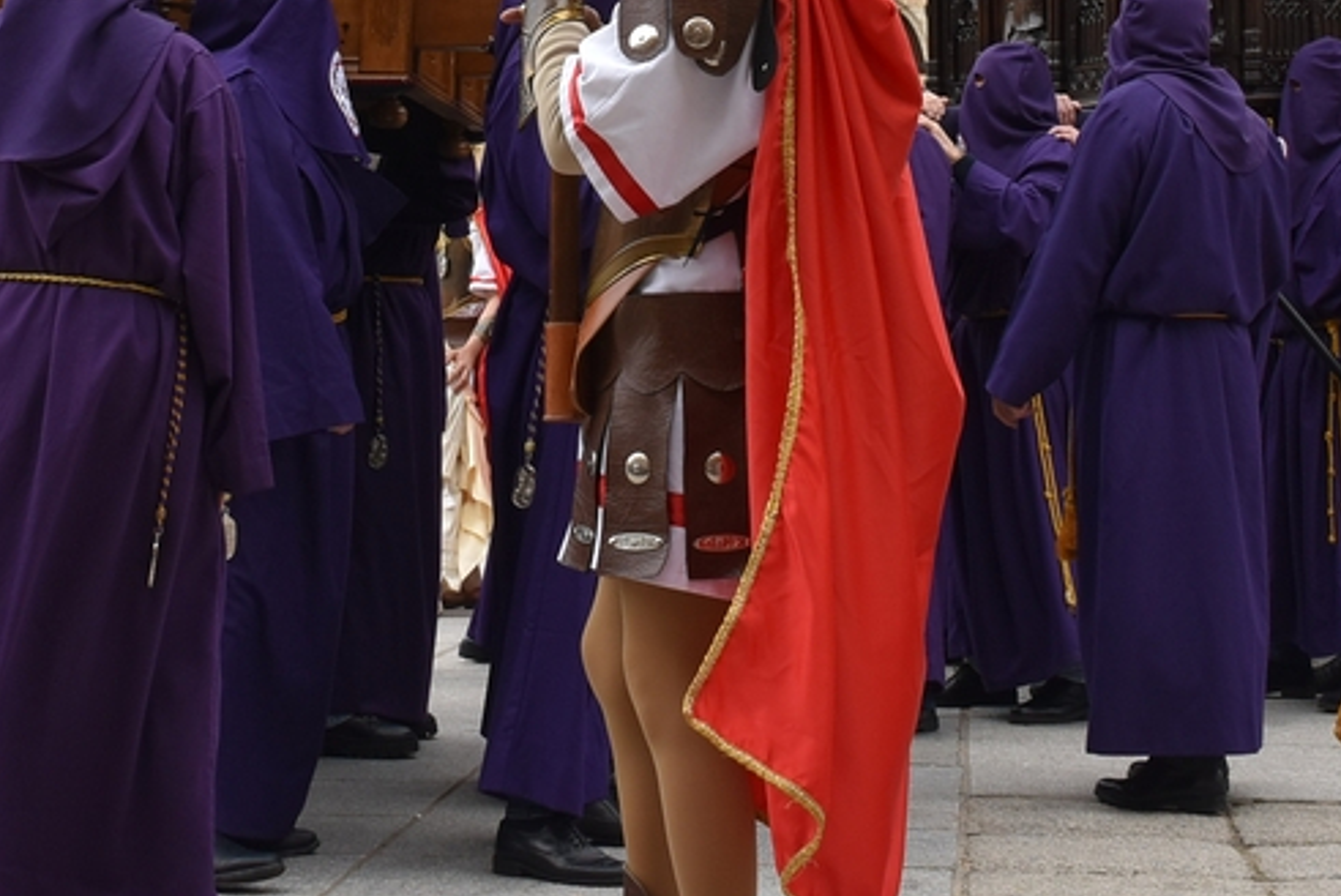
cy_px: -142
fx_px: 3280
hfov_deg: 23.1
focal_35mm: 88
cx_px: 628
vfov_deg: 15.1
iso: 250
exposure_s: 1/250
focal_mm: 24
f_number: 8
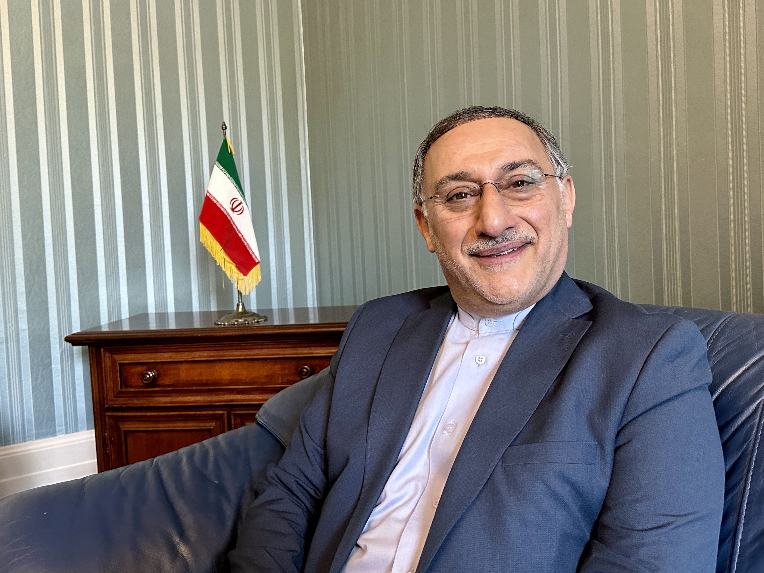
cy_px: 286
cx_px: 382
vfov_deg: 56.8
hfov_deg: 71.6
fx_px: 530
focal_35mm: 24
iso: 400
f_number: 1.78
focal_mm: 6.86
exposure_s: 1/50
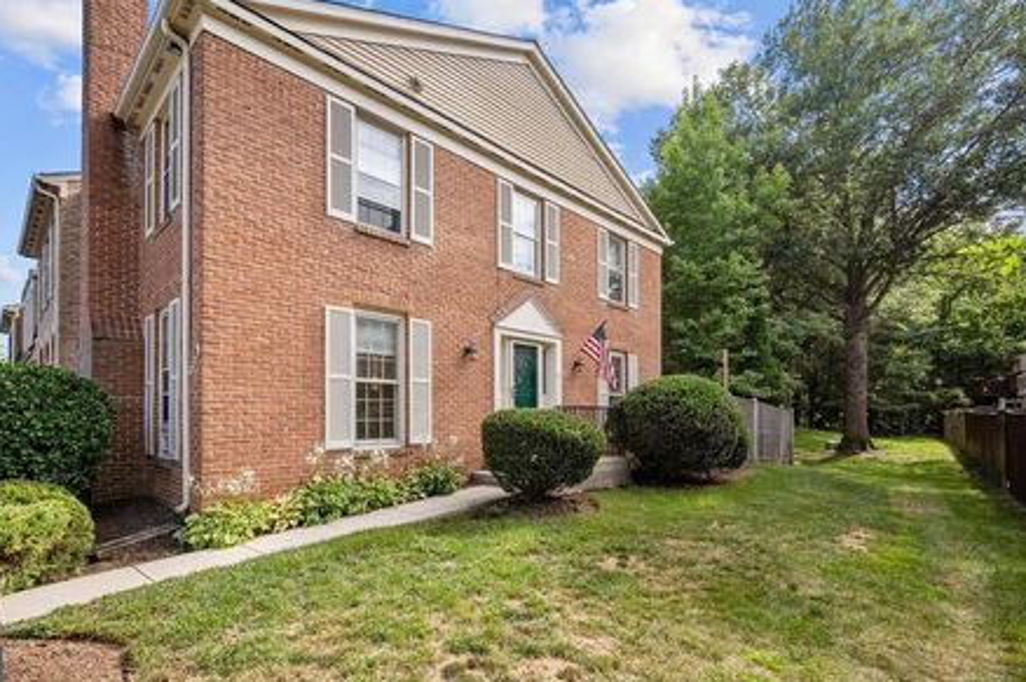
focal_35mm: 16
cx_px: 461
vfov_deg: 73.3
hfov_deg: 96.5
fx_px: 455
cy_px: 296
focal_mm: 14
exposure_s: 1/400
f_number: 5
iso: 100
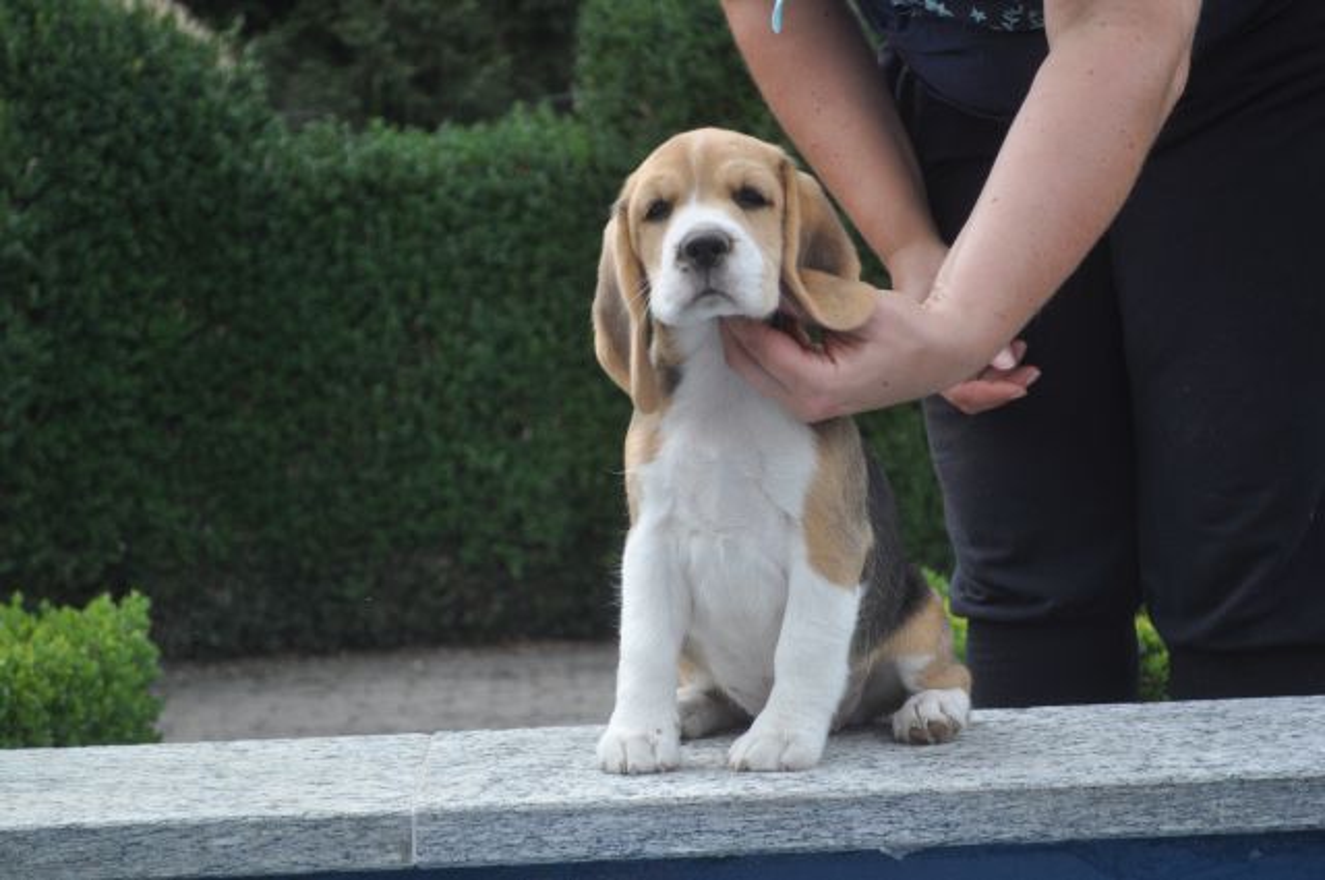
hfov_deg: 29.3
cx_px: 662
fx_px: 2536
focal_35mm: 69
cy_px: 440
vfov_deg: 19.7
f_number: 5.3
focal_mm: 46
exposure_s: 1/1000
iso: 560
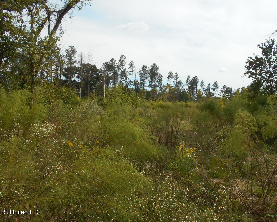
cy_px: 108
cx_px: 147
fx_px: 230
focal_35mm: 28
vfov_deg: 51.5
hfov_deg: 62.2
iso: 80
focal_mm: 4.6
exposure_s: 1/1000
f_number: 3.2
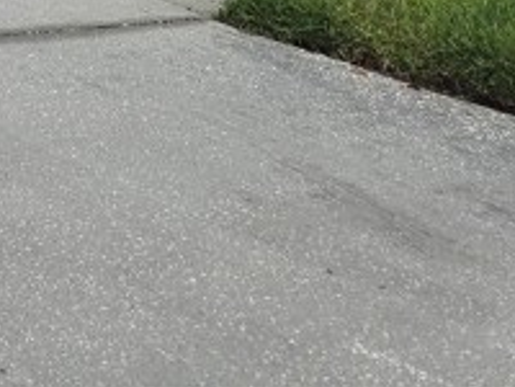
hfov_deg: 12.9
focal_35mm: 118
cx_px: -700
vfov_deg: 10.5
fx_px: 1756
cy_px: -601
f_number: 1.8
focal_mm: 5.4
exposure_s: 1/3134
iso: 25
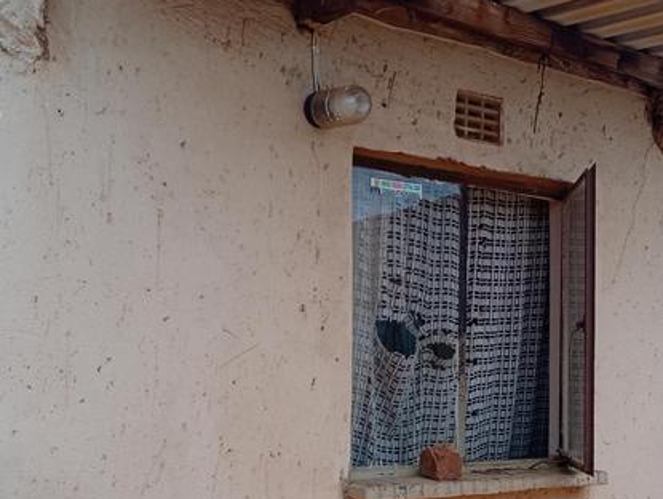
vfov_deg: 27.5
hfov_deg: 36.7
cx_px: 371
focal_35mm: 52
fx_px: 997
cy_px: 398
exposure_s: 1/493
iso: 100
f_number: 1.8
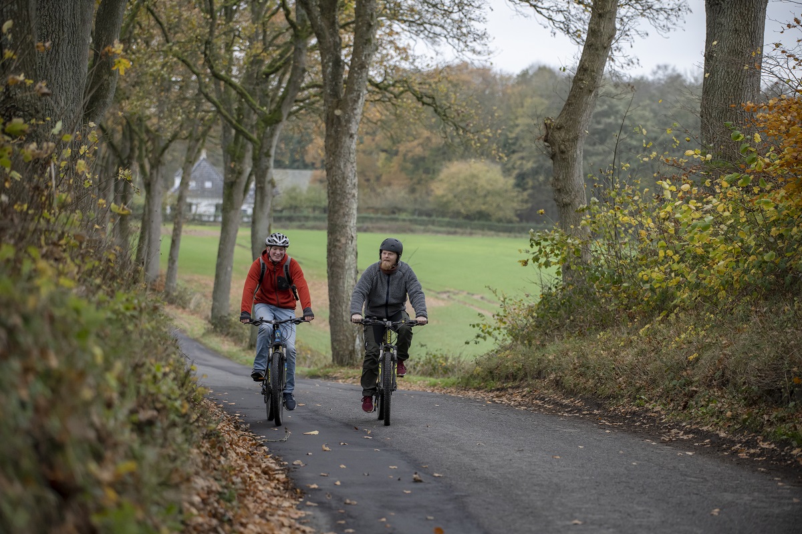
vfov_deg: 13.4
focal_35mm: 102
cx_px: 401
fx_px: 2272
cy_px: 267
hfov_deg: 20.0
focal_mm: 102
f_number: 2.8
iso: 500
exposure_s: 1/640
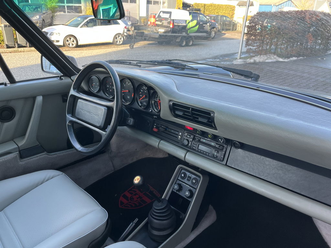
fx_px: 249
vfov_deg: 53.1
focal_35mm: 26
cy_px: 124
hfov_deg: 67.3
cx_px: 166
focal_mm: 5.1
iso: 50
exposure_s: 1/122
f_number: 1.6
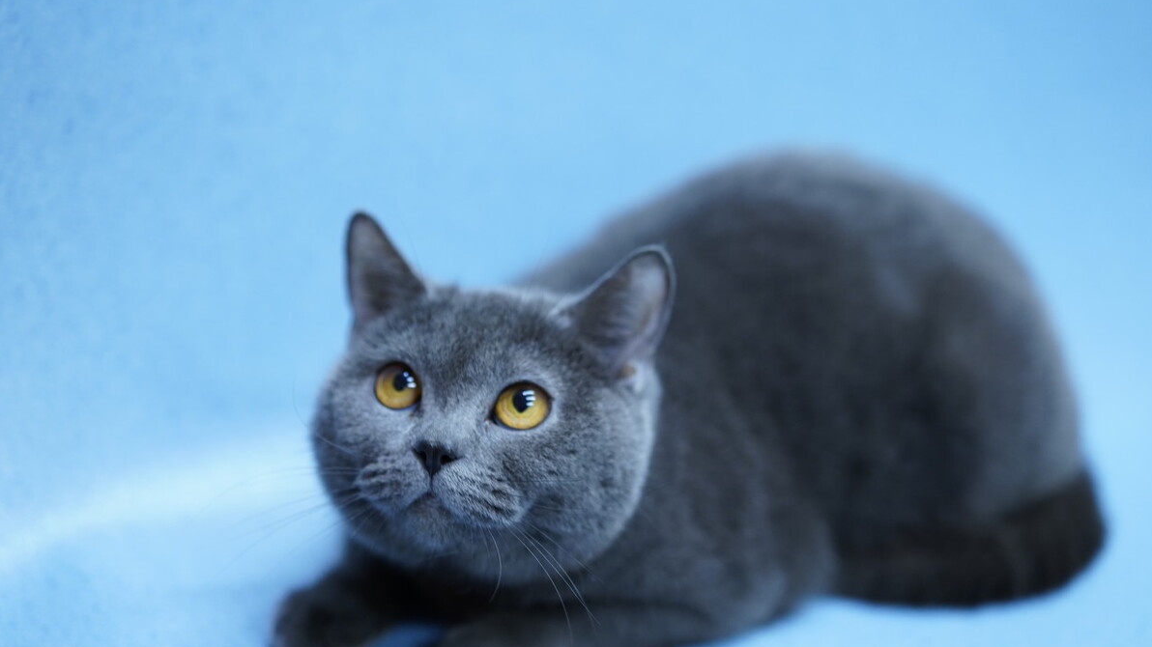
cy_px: 335
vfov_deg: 20.7
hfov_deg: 36.0
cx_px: 579
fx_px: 1771
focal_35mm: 58
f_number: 2
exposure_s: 1/100
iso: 800
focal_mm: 55
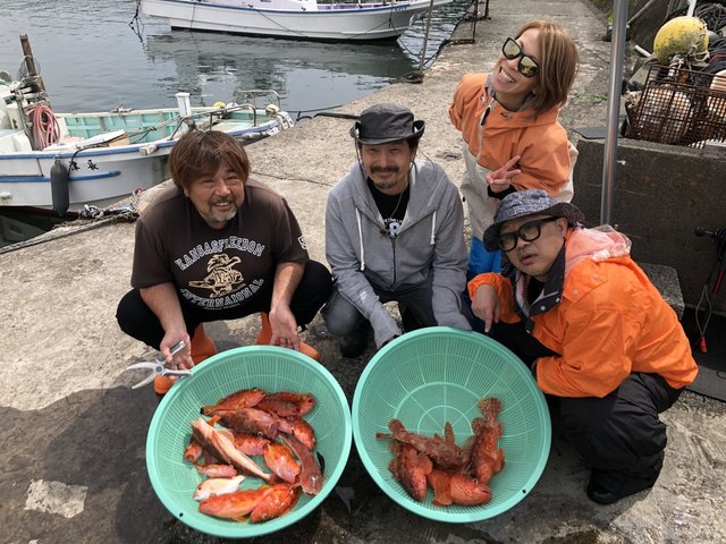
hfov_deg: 63.4
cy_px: 272
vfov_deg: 49.7
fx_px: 587
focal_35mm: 28
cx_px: 363
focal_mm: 3.99
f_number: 1.8
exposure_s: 1/1230
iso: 20
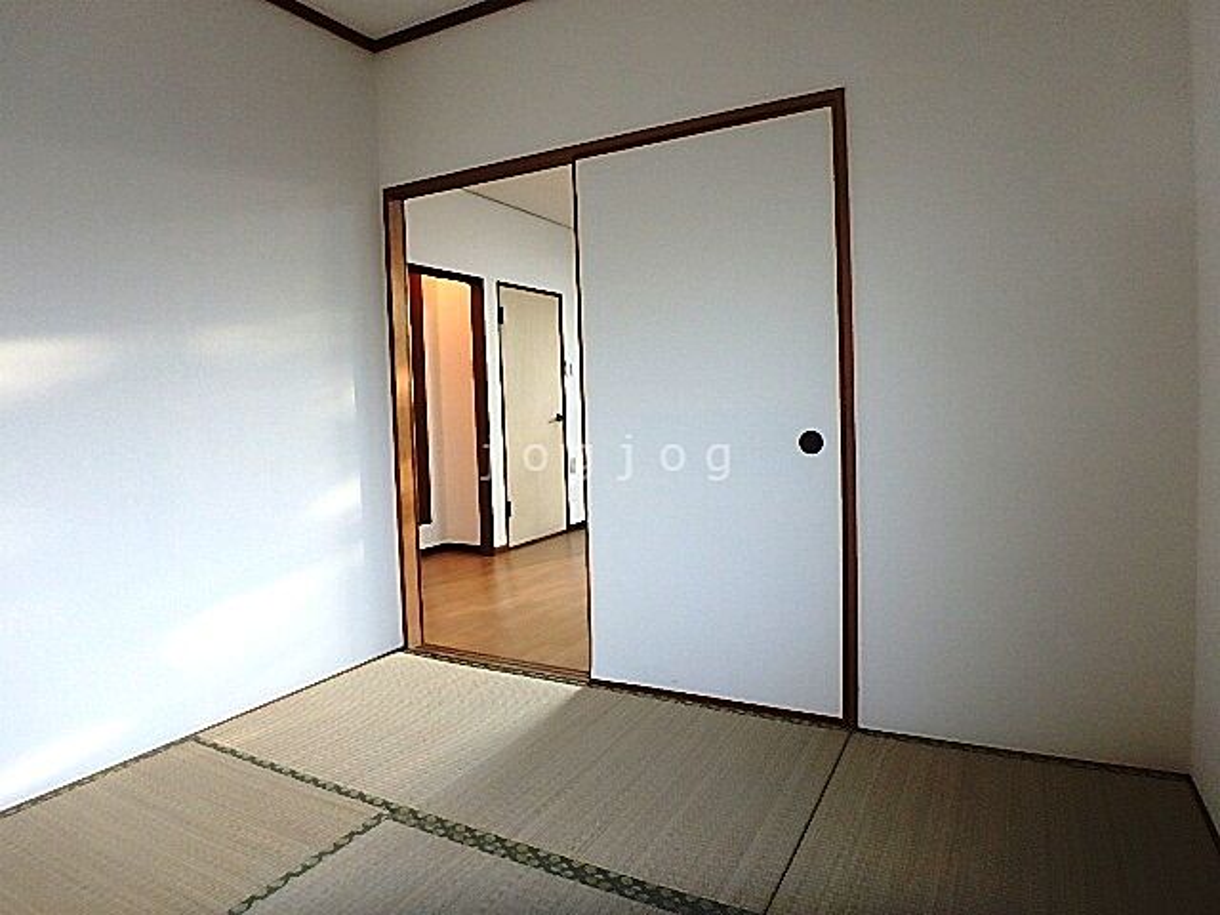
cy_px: 458
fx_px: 740
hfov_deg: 79.0
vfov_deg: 63.4
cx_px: 610
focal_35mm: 21
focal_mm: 3.7
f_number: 3.5
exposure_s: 1/50
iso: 200
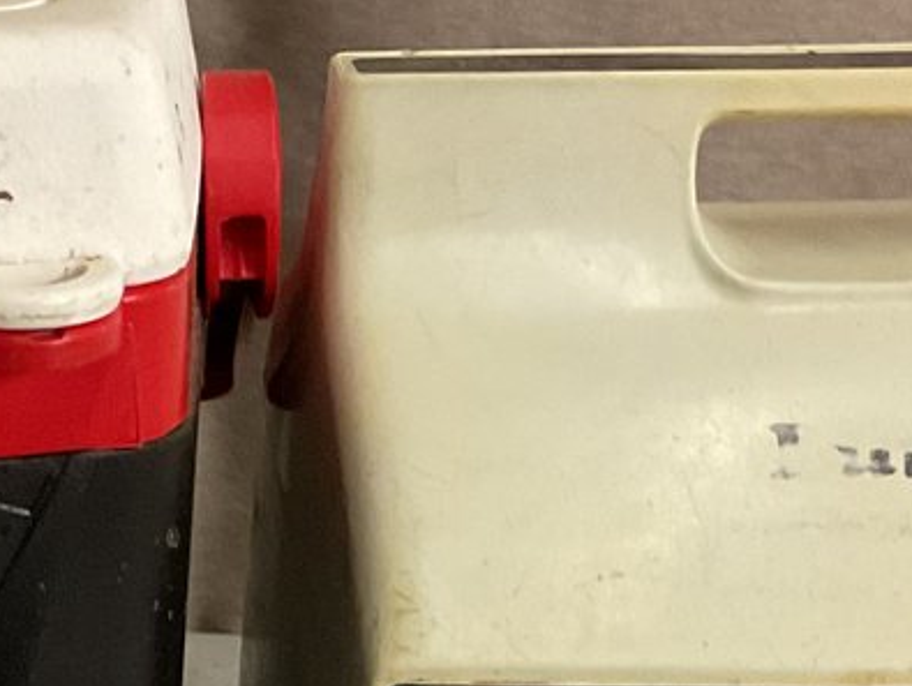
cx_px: 91
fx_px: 2927
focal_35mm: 111
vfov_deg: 13.2
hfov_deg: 17.4
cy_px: 639
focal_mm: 3
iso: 250
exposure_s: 1/60
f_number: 1.8
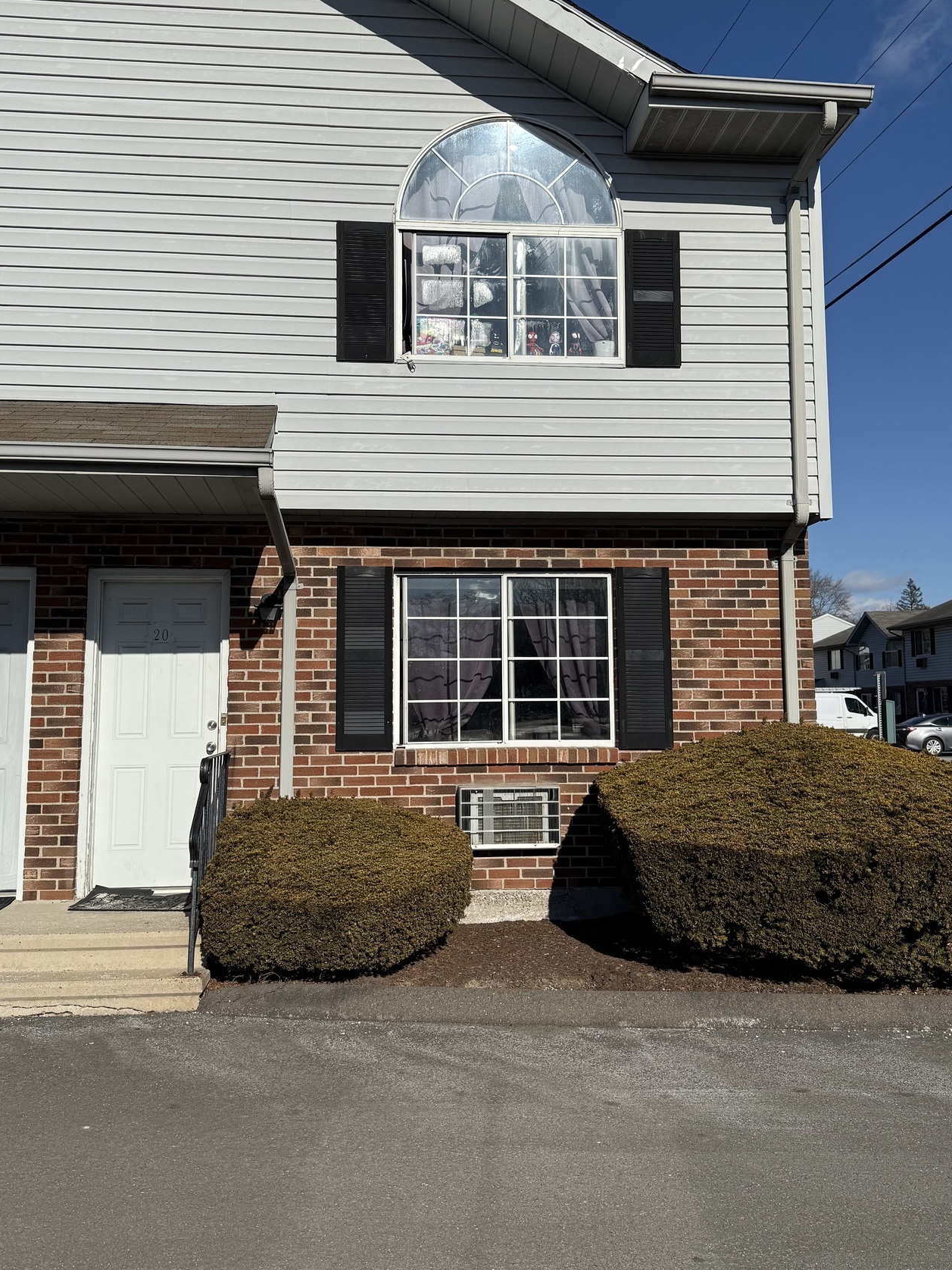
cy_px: 571
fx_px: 1210
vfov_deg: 55.2
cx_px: 470
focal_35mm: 33
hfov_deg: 42.9
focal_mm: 6.76
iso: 80
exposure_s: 1/11905
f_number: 1.78
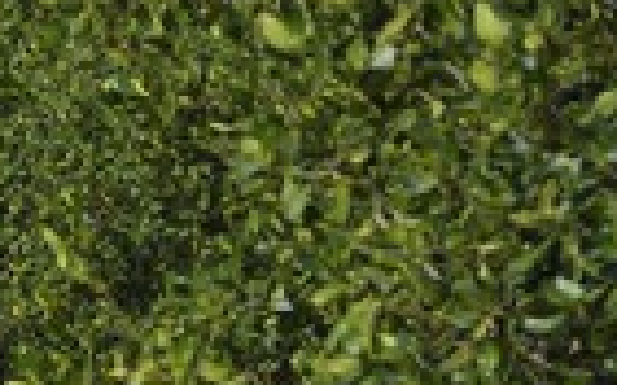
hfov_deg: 3.5
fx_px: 10186
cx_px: -109
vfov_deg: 2.2
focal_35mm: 606
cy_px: 564
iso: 400
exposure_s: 1/640
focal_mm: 200
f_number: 10
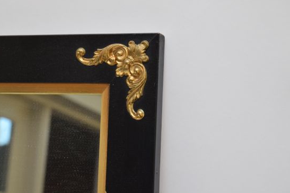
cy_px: 92
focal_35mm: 97
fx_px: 778
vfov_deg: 14.2
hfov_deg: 21.1
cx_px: 121
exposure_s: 1/125
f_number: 5.6
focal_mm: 55
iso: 800
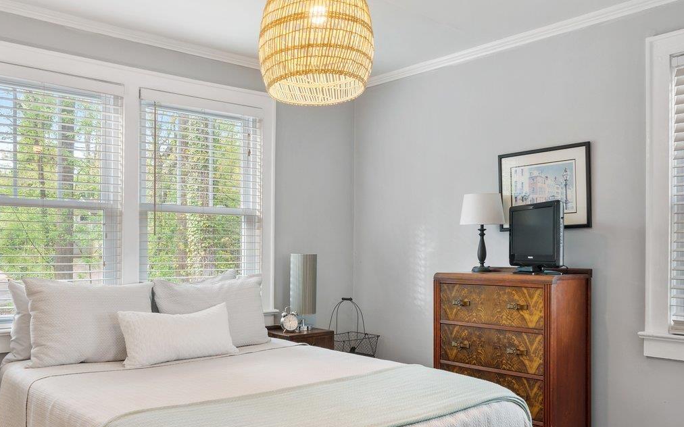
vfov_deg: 38.2
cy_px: 256
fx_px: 615
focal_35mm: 33
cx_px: 297
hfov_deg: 58.0
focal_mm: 16
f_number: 9
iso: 250
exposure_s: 2
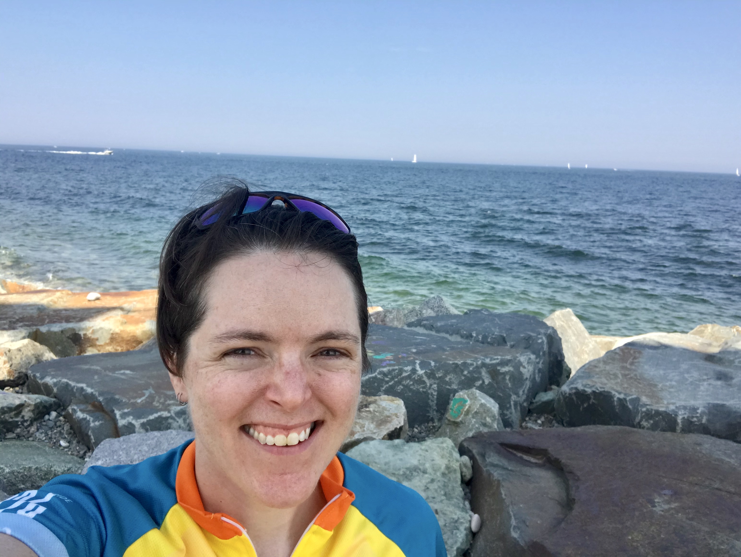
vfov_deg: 44.2
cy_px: 278
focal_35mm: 32
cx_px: 370
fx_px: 685
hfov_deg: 56.8
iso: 25
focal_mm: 2.87
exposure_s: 1/736
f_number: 2.2
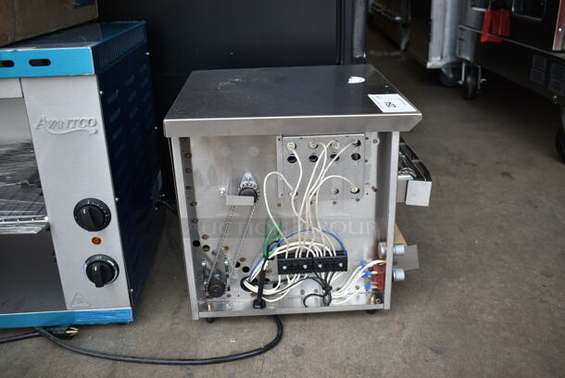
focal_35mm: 33
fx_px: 518
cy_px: 189
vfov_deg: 40.1
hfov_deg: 57.2
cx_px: 282
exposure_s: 1/80
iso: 100
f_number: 4.5
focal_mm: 22
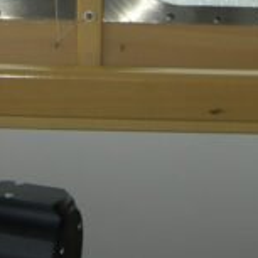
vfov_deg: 10.8
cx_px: -30
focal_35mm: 153
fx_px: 1290
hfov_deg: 11.3
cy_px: -169
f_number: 11
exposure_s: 1/100
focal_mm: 18
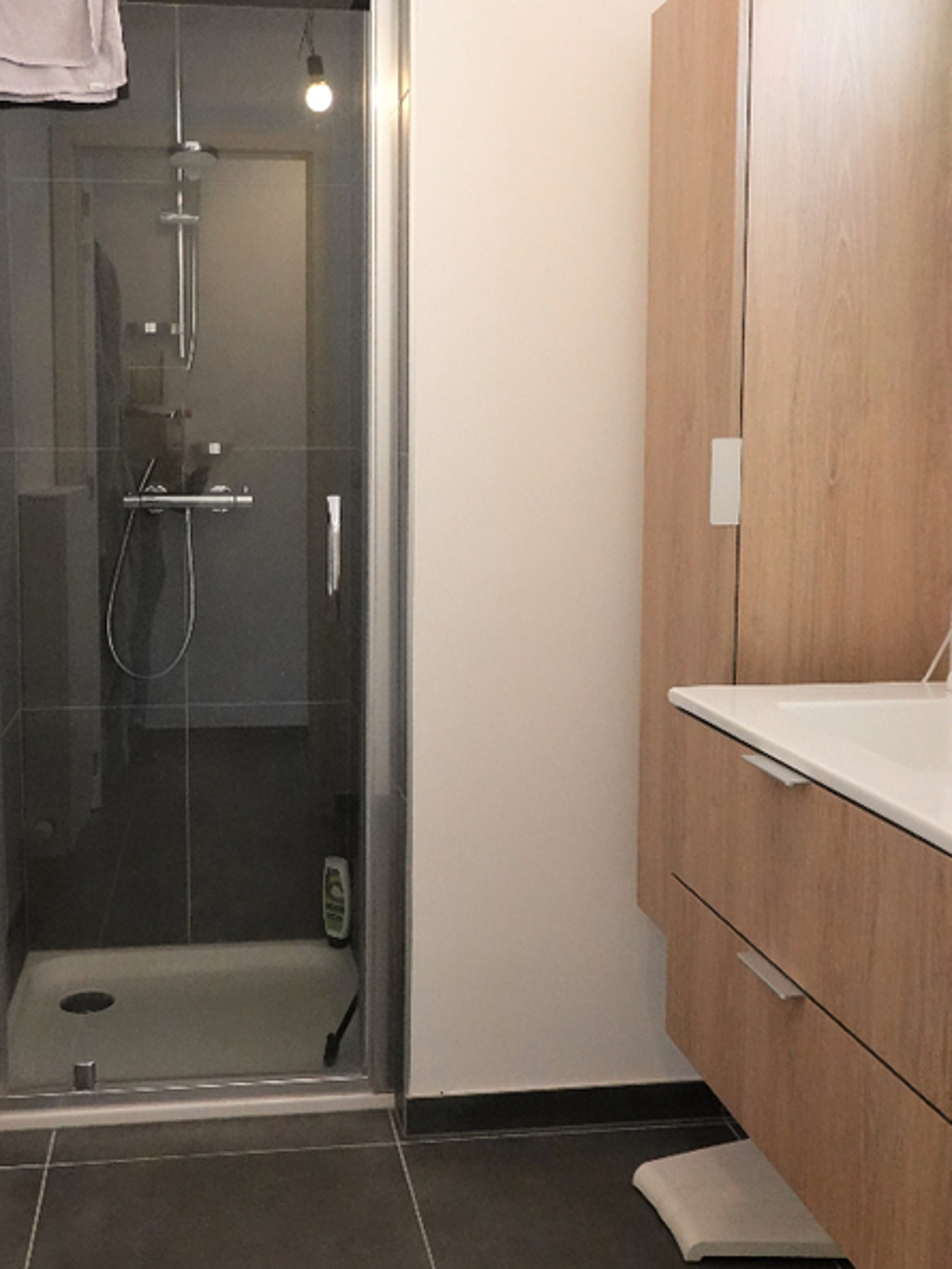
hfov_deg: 40.4
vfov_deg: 52.5
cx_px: 357
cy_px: 561
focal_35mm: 35
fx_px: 1283
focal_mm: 9
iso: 1600
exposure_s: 1/125
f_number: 2.8
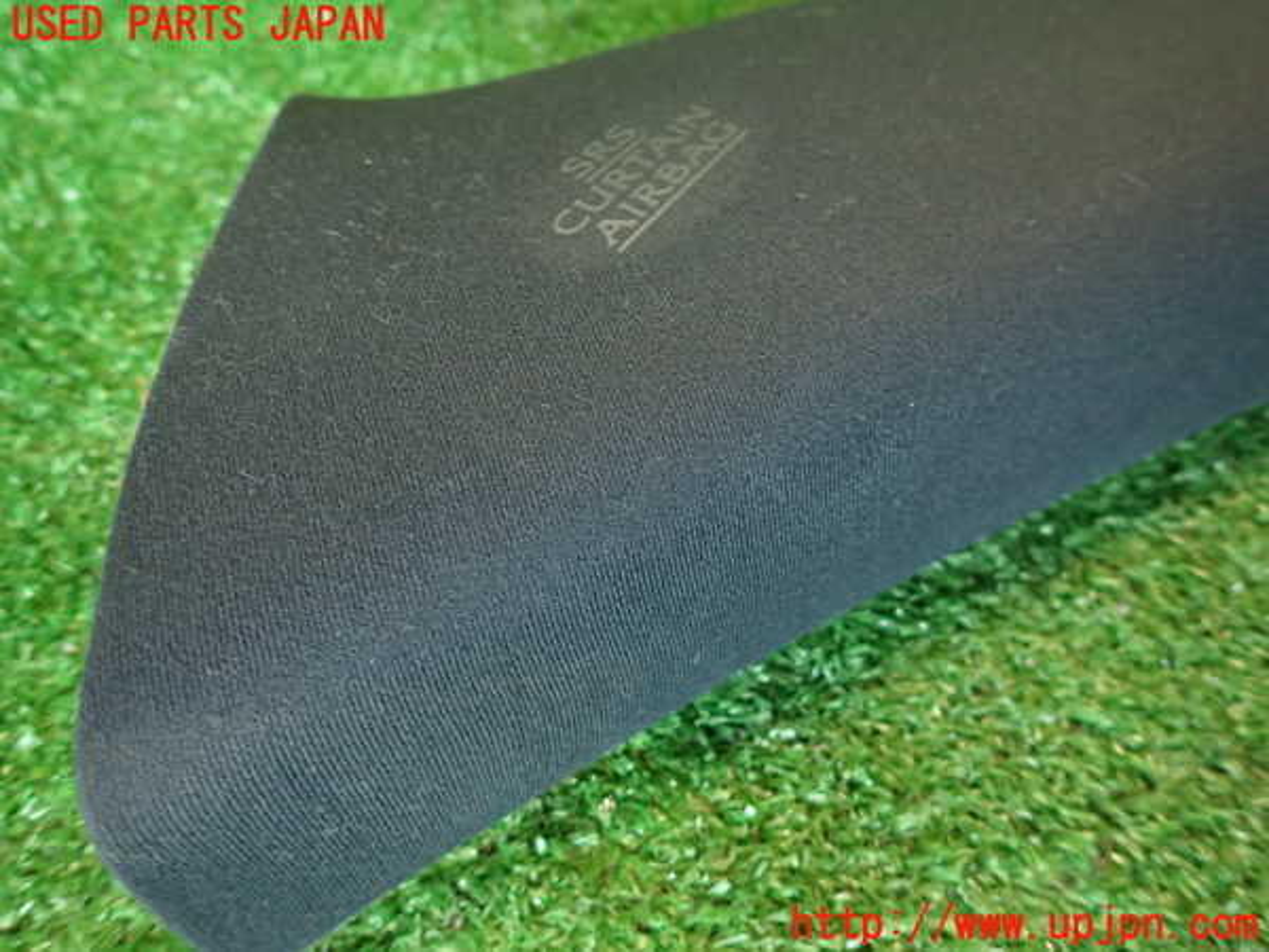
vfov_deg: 54.9
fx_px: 916
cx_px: 634
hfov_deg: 69.4
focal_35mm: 25
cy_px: 476
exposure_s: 1/30
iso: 320
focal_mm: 4.5
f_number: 2
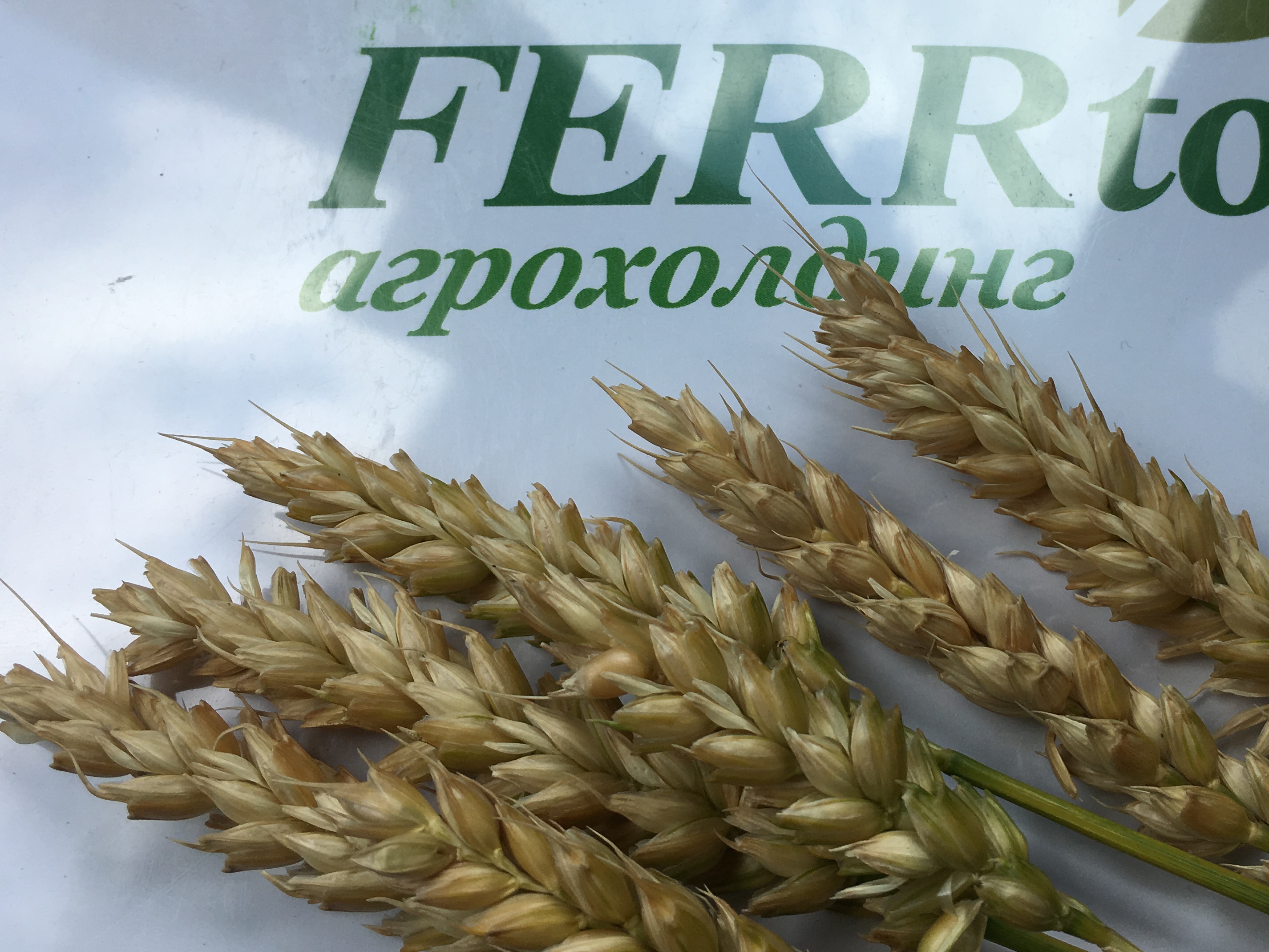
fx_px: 1503
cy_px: 341
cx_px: 814
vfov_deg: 34.9
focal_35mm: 41
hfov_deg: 45.3
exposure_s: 1/463
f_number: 2.2
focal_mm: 4.15
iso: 25
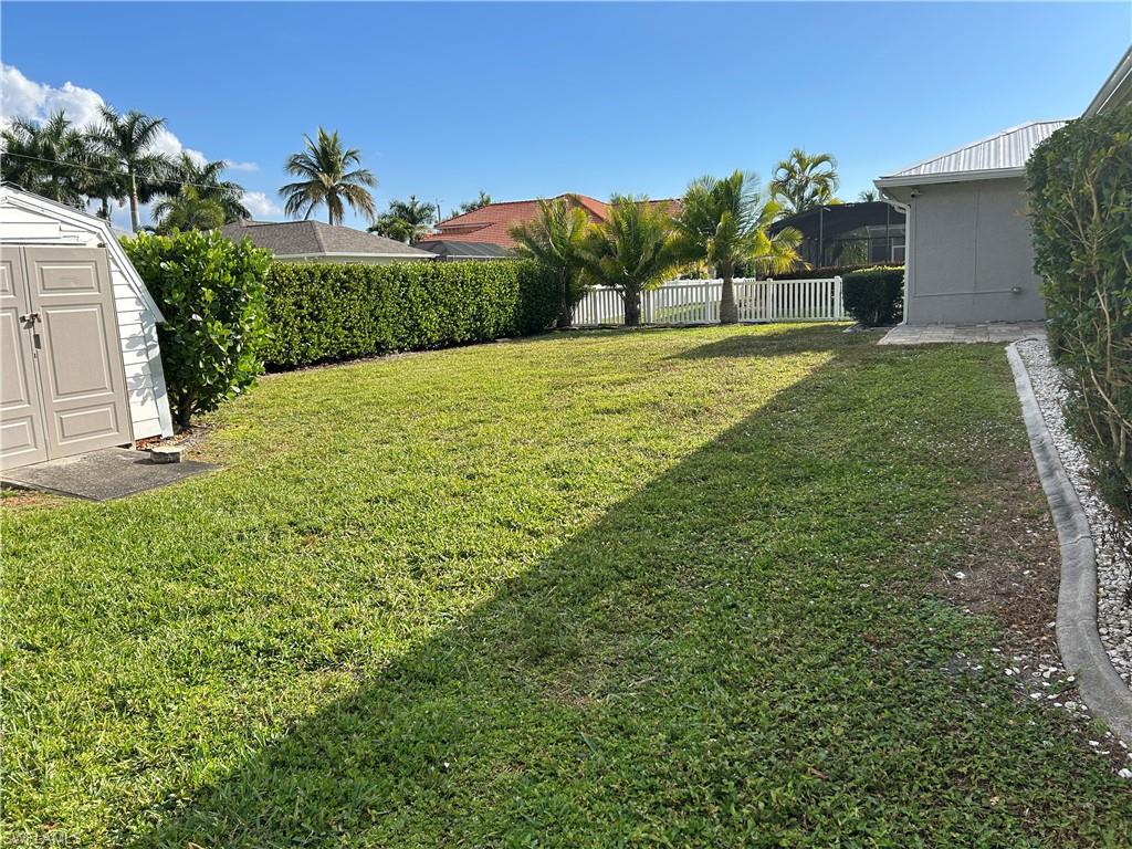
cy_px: 424
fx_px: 850
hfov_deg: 67.3
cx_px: 566
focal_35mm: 26
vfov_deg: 53.1
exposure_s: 1/2632
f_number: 1.5
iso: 50
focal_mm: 5.7
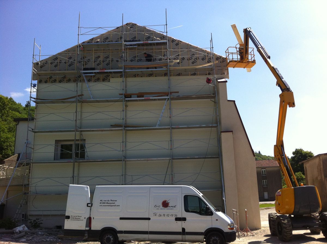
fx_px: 330
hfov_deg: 52.7
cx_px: 164
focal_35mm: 35
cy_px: 122
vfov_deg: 40.6
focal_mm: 3.85
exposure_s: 1/1077
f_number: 2.8
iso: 80
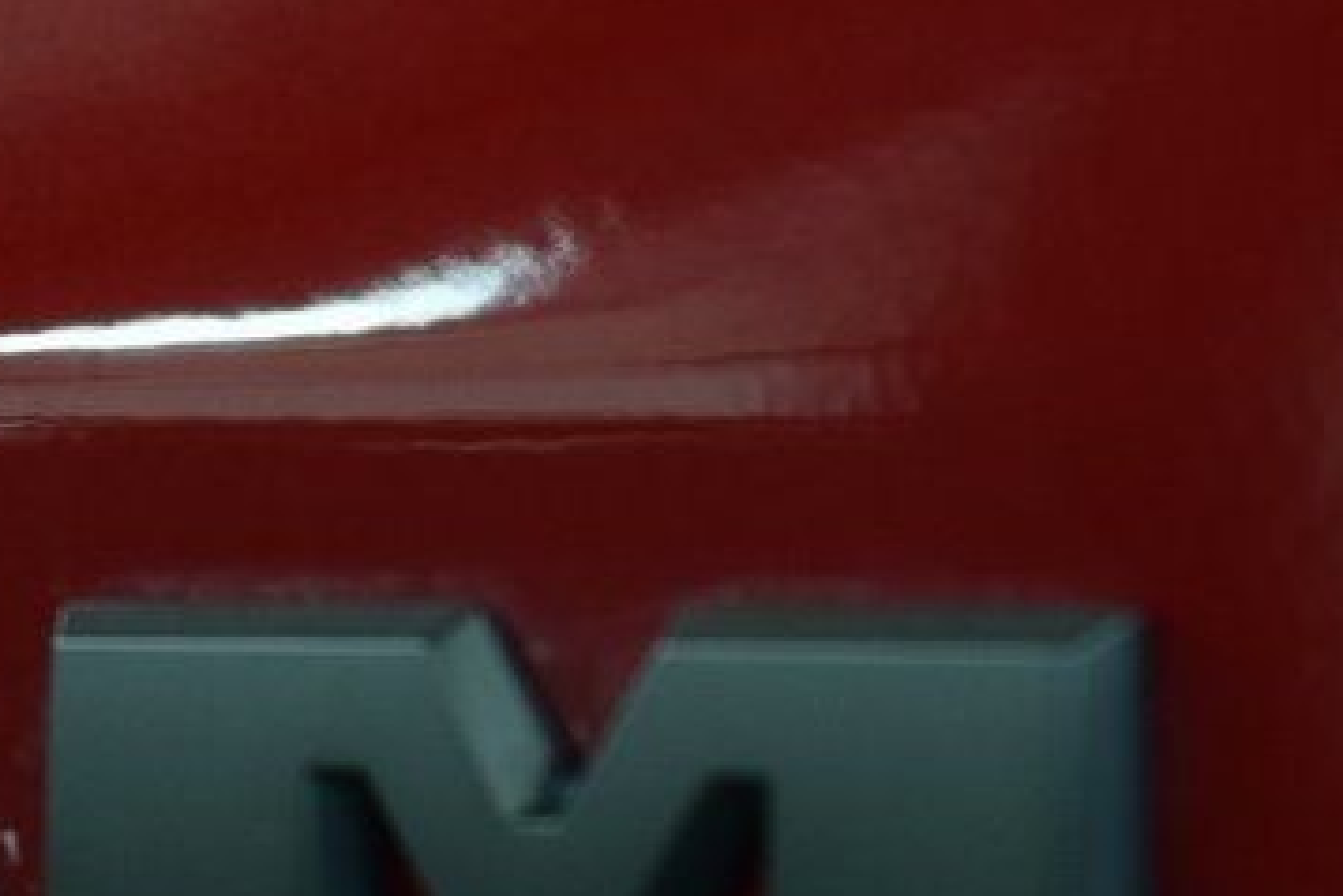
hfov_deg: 6.8
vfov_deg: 4.6
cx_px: -356
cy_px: 838
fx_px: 11196
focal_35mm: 300
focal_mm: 70
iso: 1600
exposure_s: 1/30
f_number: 5
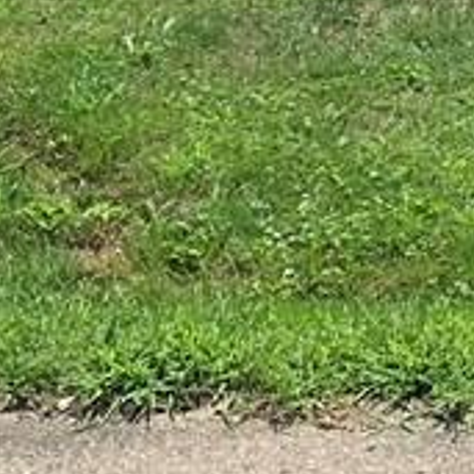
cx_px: 1053
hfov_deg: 11.1
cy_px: -477
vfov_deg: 11.4
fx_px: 2138
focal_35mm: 138
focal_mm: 4.25
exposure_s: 1/2075
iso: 25
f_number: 1.8
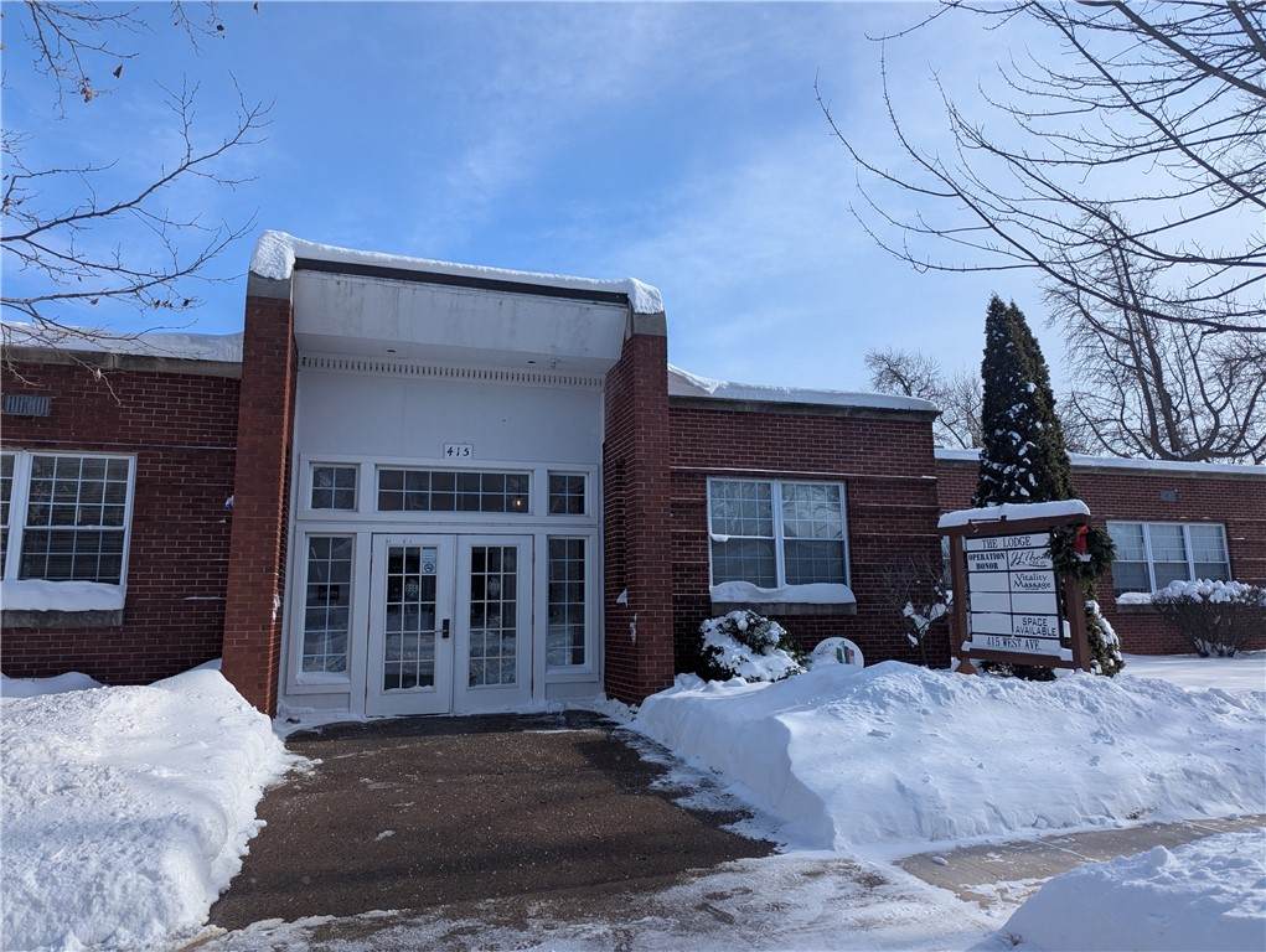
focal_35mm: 24
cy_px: 476
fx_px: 879
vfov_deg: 56.9
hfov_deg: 71.5
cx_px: 633
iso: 43
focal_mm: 6.81
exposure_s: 1/2463
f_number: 1.85
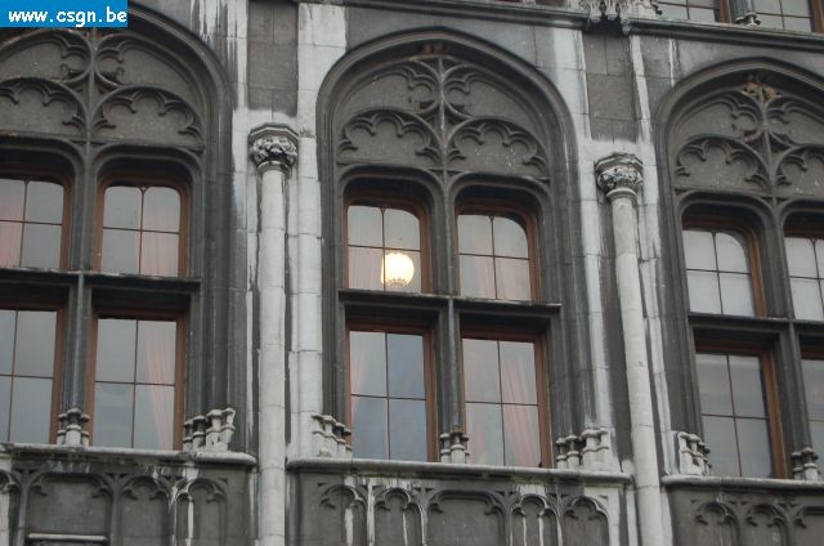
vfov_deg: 16.5
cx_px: 412
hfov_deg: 24.7
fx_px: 1885
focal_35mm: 82
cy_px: 273
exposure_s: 1/90
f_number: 5.6
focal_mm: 55
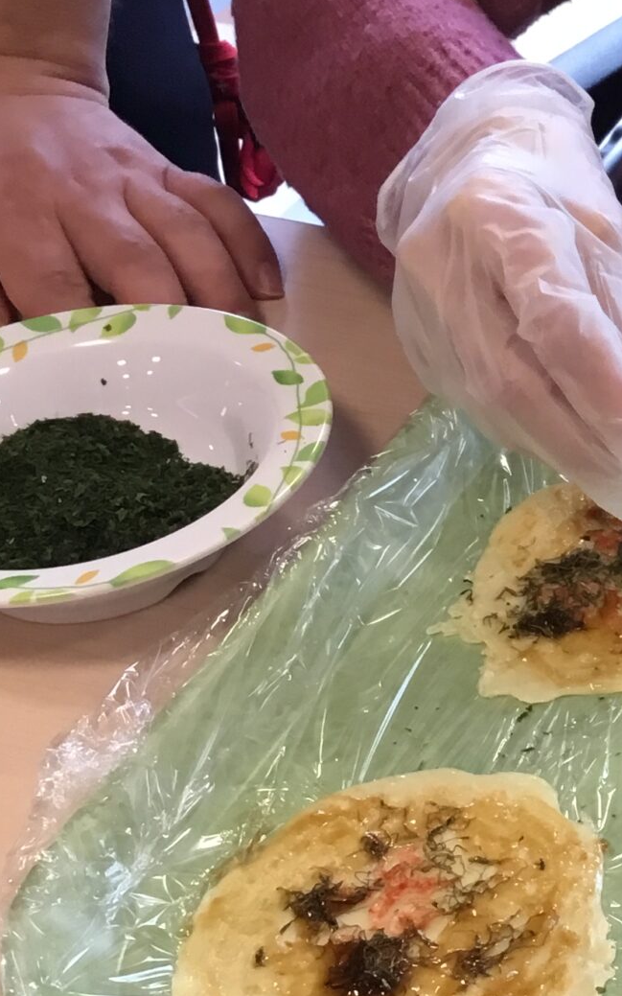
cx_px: 914
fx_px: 2198
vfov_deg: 25.5
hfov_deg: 15.0
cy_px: 378
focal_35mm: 81
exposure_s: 1/30
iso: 25
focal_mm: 3.3
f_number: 2.4
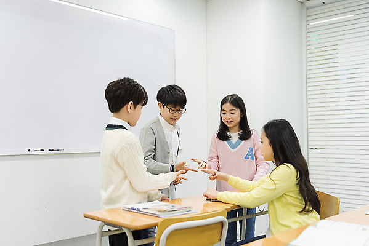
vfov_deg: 33.4
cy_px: 123
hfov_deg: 48.4
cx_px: 184
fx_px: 410
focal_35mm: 40
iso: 800
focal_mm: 40
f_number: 2.8
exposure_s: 1/200
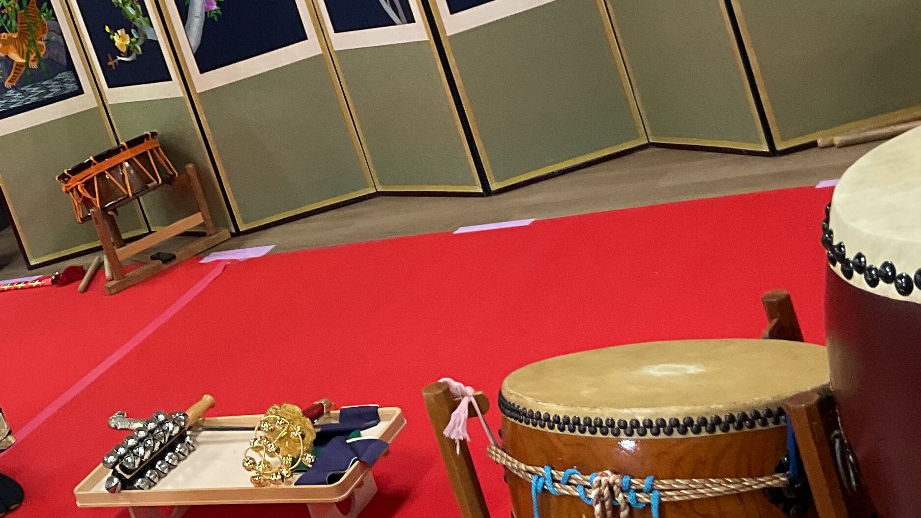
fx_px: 1661
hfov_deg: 29.8
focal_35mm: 68
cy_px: 84
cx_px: 102
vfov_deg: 17.5
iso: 125
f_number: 1.8
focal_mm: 3
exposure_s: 1/60
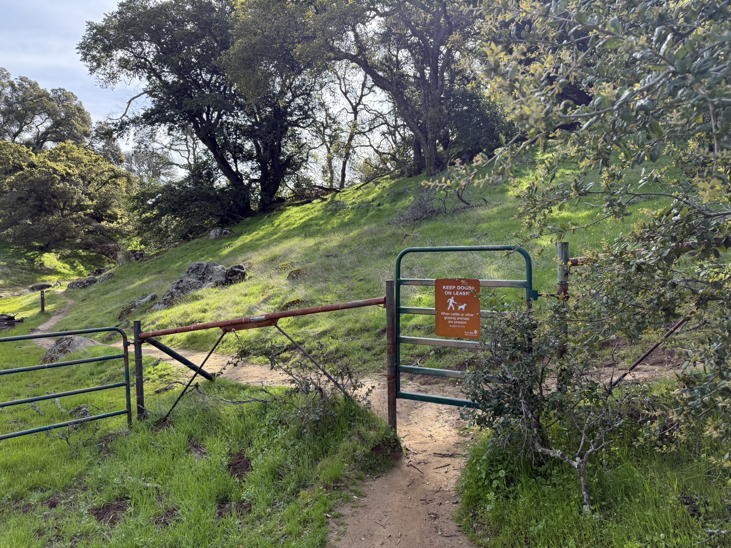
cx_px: 366
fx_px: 507
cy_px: 274
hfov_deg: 71.6
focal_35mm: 24
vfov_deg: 56.8
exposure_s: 1/1271
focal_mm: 6.76
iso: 100
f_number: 1.78
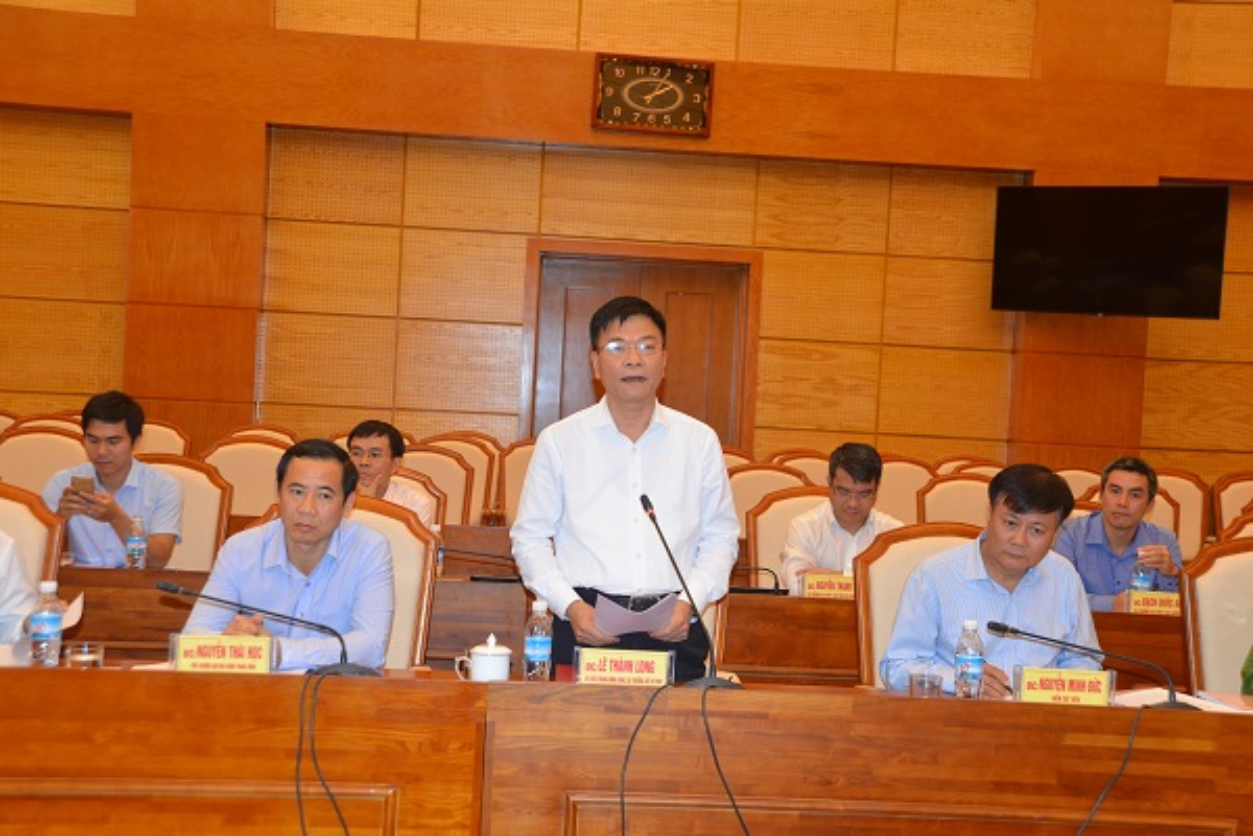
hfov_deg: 43.6
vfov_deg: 29.9
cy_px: 418
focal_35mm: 45
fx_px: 1566
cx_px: 626
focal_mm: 45
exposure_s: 1/100
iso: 1250
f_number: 5.6
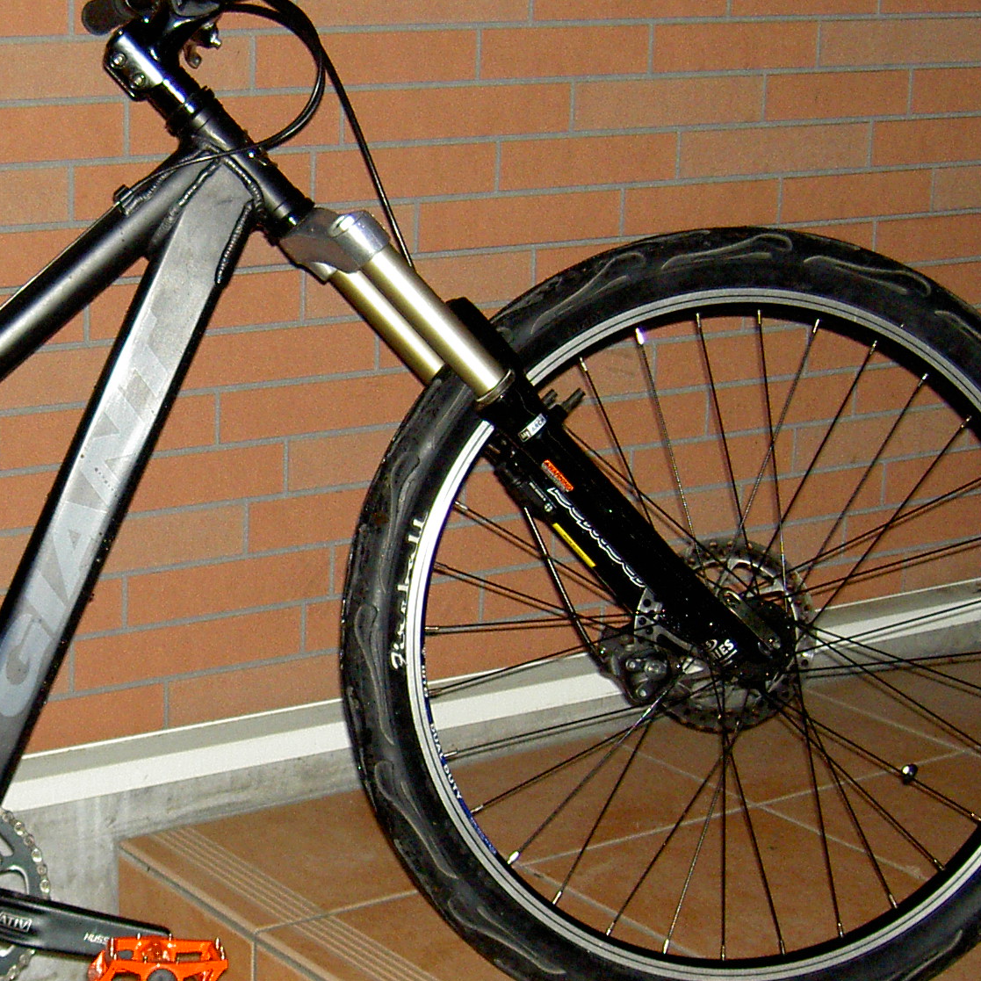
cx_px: 77
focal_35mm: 80
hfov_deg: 21.1
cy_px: 559
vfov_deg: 21.6
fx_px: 2565
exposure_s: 1/59.5
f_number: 2.8
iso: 100
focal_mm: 8
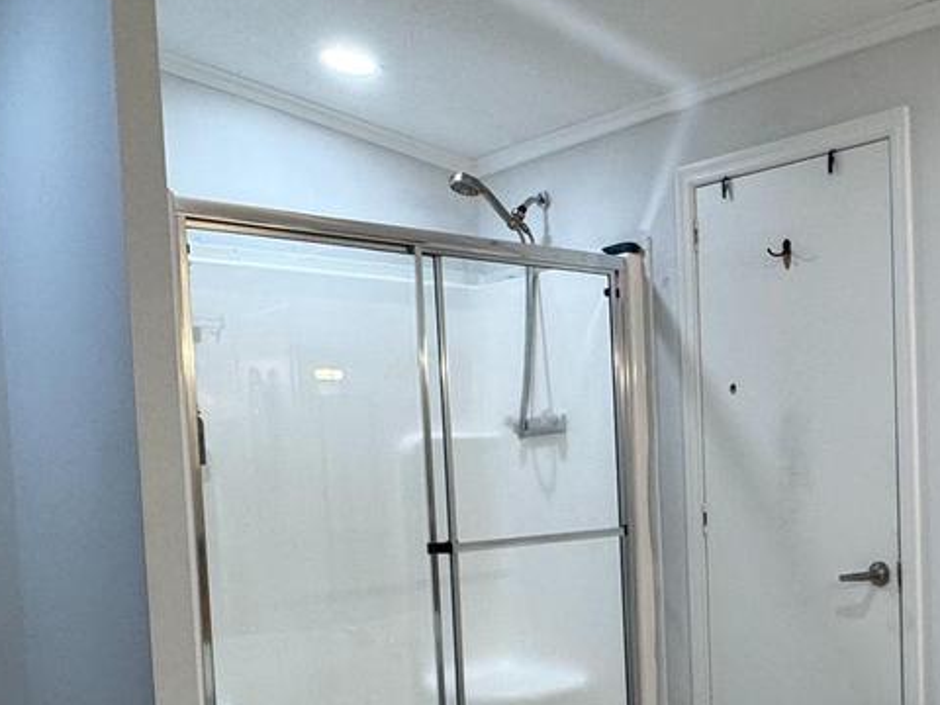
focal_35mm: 42
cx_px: 822
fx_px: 1141
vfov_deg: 33.7
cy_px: 525
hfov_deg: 41.7
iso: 160
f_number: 2.2
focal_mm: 2.22
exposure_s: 1/120
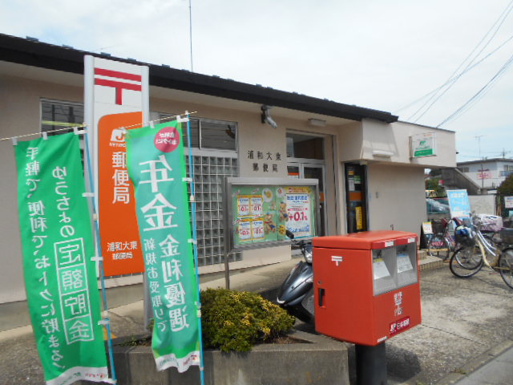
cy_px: 192
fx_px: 385
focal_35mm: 26
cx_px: 256
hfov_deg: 67.3
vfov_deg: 53.1
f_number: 3.2
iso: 80
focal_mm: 4.6
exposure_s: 1/1000
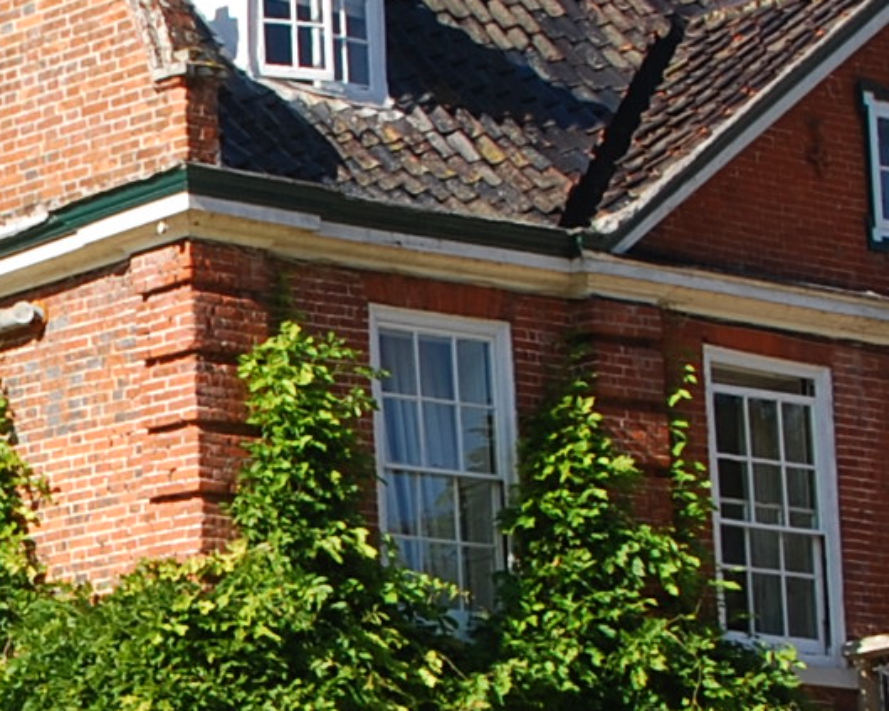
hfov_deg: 11.2
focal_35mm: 170
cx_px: -119
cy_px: 548
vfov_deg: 9.1
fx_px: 4472
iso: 100
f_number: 7.1
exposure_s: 1/200
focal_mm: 22
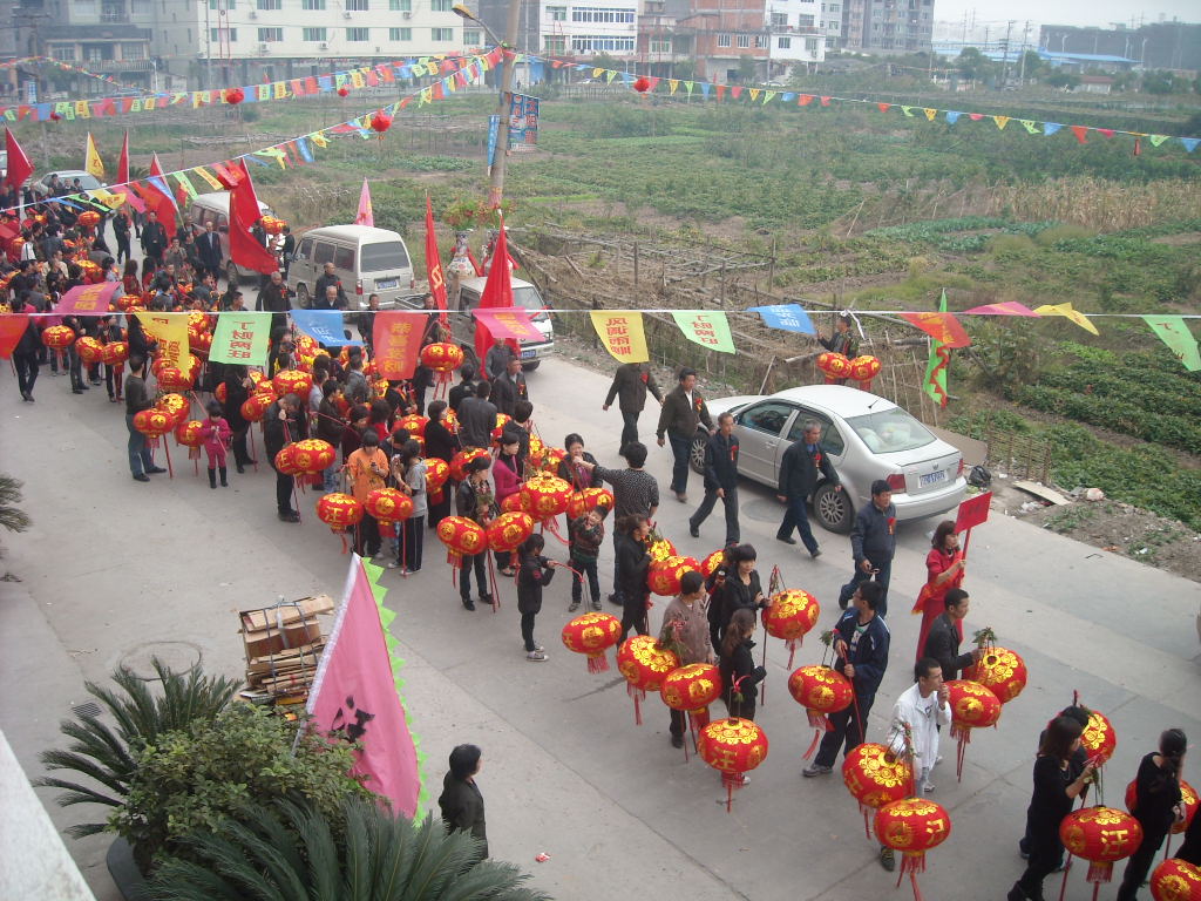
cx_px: 600
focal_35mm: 35
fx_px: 1214
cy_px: 450
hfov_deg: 52.6
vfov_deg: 40.7
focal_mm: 5.7
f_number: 2.8
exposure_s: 1/228
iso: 64
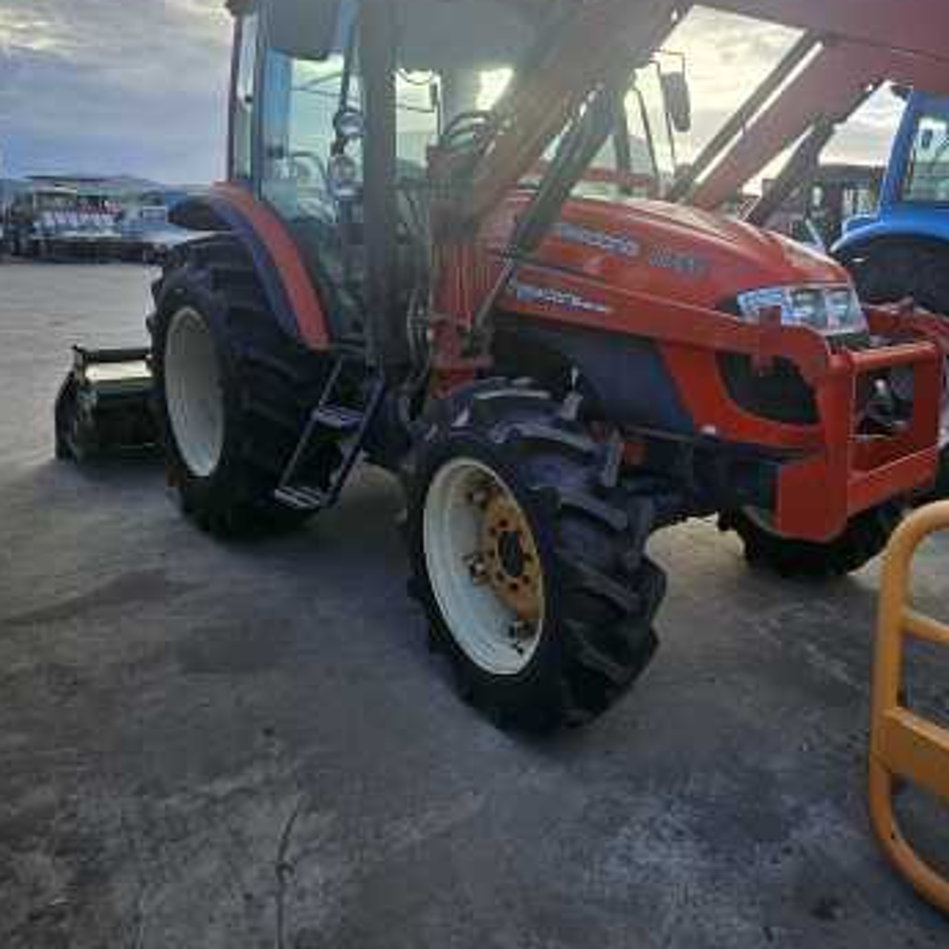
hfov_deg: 62.1
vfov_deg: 64.4
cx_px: 688
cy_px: 377
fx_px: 744
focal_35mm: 24
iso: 32
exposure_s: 1/458
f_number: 2.2
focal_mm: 1.74
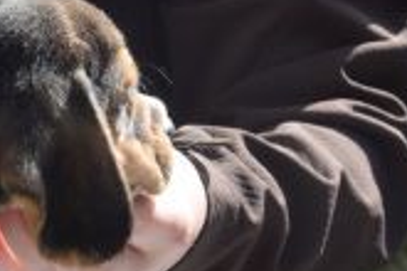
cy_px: 257
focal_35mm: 279
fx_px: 3154
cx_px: -81
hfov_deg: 7.3
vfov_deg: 4.9
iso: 200
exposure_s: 1/320
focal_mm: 48
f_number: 8
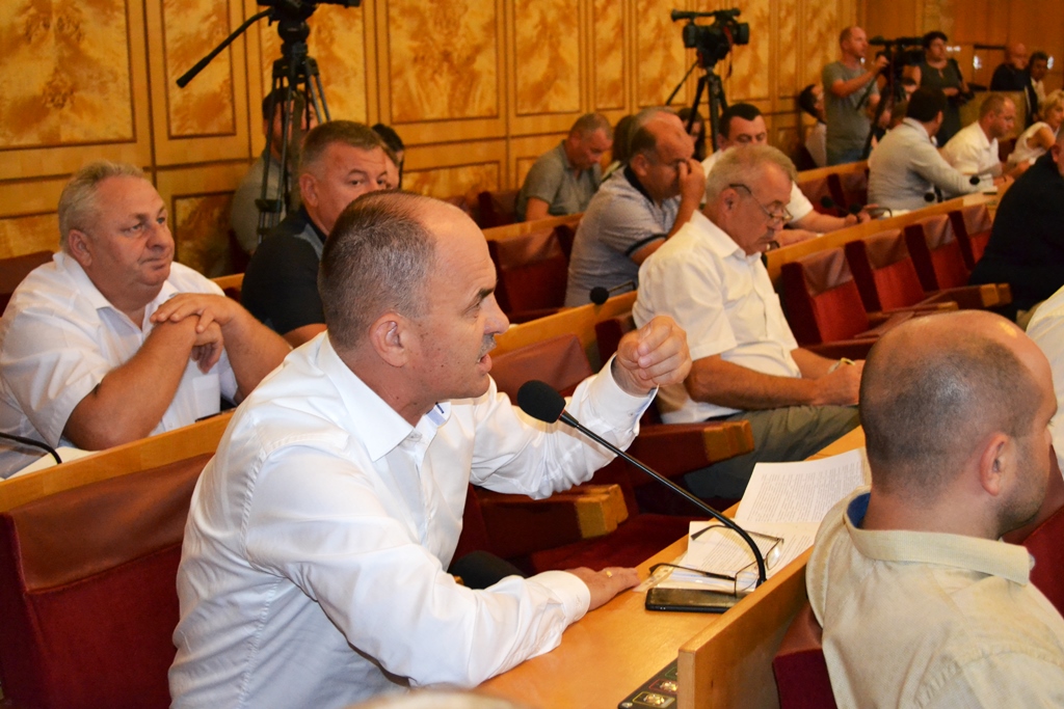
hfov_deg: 38.9
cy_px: 354
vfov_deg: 26.5
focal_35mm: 51
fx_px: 1507
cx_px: 532
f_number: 5
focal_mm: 34
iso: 3200
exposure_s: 1/60
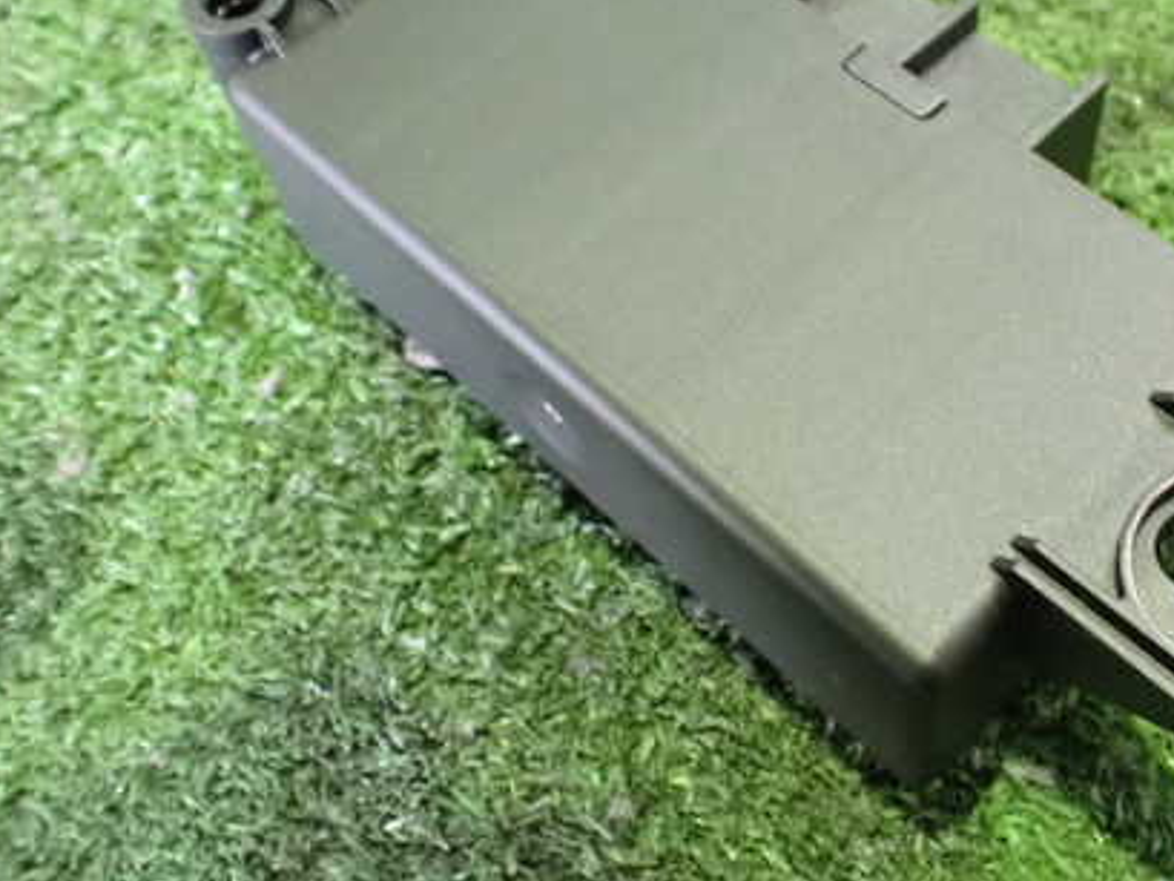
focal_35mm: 44
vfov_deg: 32.7
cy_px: 313
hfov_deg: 42.1
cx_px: 827
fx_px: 1493
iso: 1250
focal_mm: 5.4
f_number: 2.3
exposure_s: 1/30
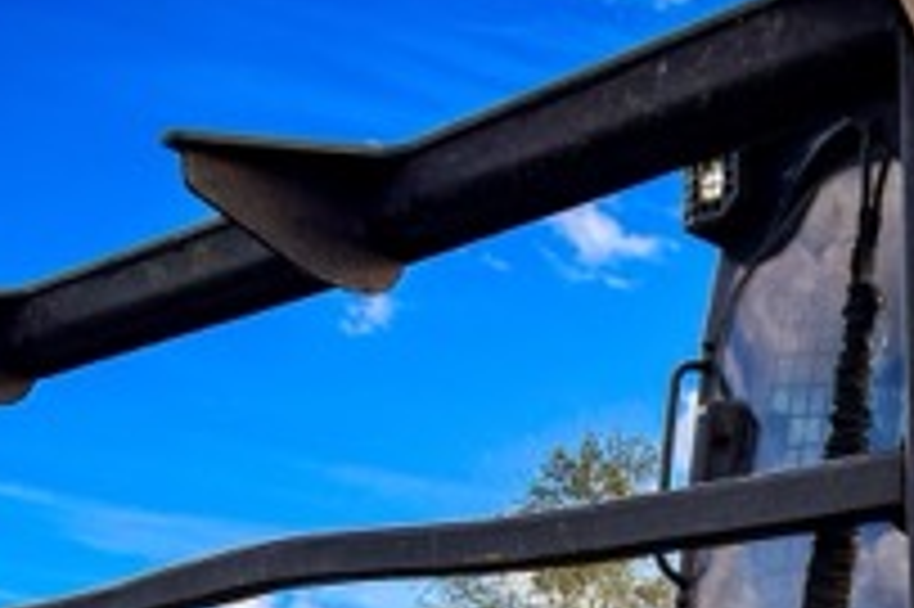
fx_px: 2029
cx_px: 653
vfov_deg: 16.1
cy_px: 797
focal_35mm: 80
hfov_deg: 25.2
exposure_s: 1/1700
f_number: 1.5
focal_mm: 5.7
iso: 50
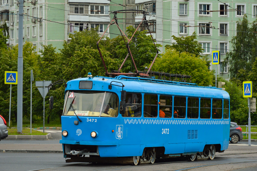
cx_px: 128
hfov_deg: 14.4
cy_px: 86
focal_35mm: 142
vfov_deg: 9.6
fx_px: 1017
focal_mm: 95
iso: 400
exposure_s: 1/500
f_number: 8
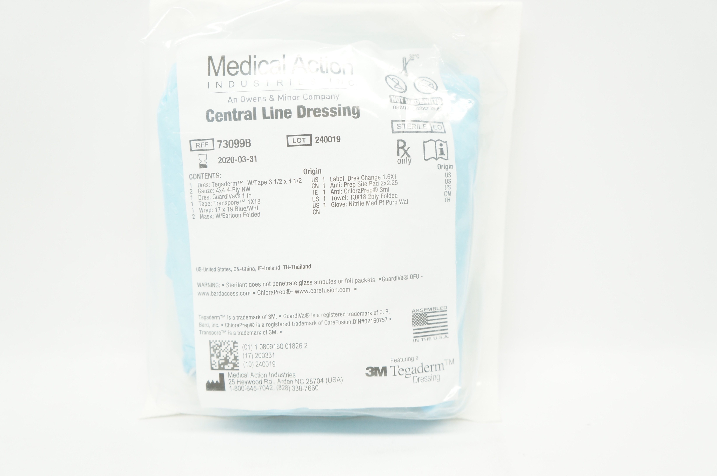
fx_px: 746
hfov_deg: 51.3
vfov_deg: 35.4
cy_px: 238
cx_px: 358
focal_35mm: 38
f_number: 4.5
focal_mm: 25
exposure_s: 1/80
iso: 400
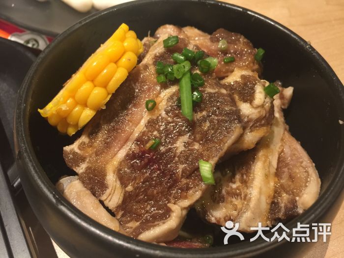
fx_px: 288
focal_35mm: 29
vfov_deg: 48.2
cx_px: 172
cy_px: 129
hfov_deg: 61.7
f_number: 2.2
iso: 125
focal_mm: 4.15
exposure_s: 1/17
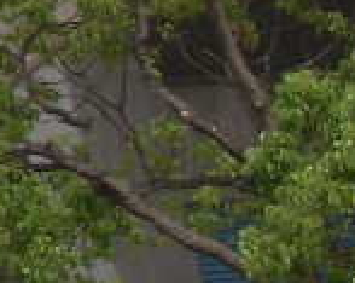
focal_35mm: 1336
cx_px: 1198
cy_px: 885
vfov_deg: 1.2
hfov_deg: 1.4
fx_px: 14009
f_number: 4
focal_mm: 32.7
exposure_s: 1/490
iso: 50
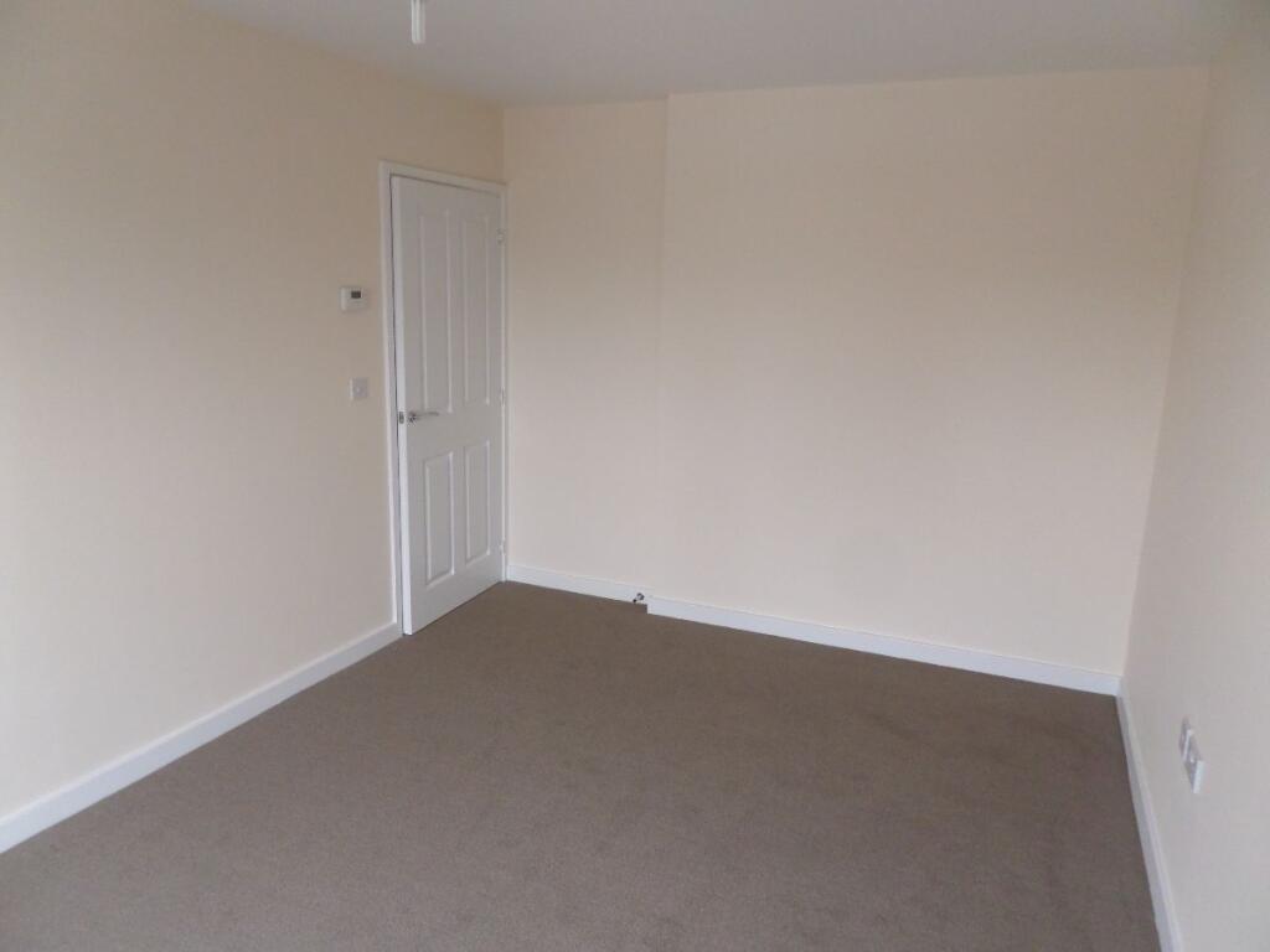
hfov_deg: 71.6
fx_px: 881
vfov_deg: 56.8
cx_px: 635
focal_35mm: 24
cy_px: 476
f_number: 3.1
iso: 200
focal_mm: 4.3
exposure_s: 1/30
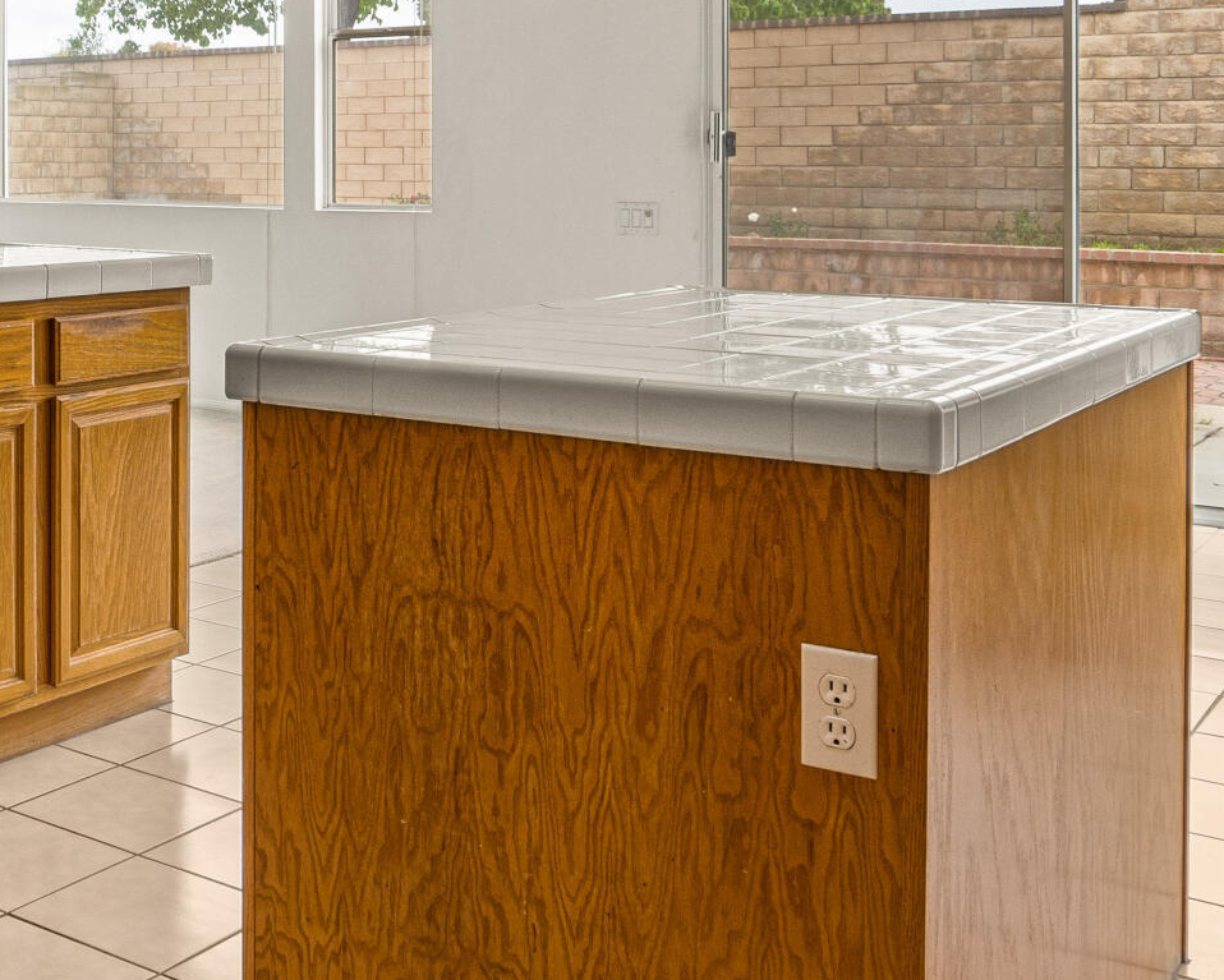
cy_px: 157
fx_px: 1703
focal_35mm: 47
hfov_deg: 36.8
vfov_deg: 31.1
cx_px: 98
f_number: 10
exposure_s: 1/10
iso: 200
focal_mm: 16
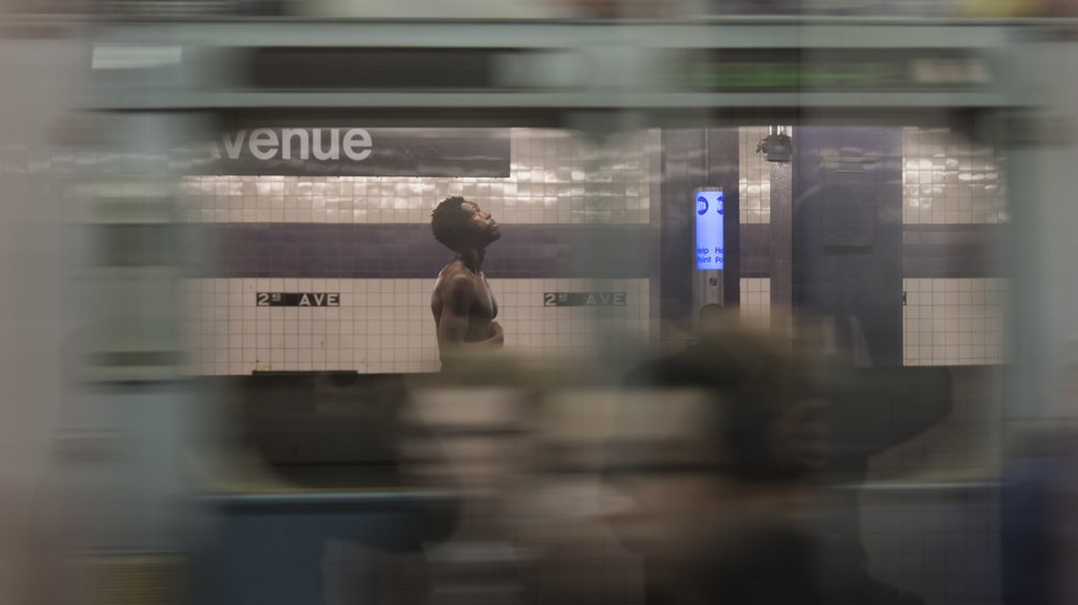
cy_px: 282
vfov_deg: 15.3
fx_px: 2257
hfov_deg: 26.9
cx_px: 537
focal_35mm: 79
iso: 640
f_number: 2.8
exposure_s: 1/40
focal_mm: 50
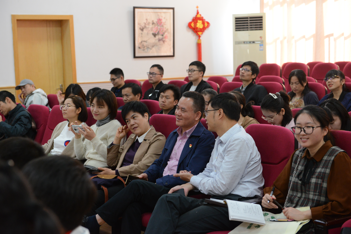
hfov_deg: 28.8
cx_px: 176
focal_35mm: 70
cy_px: 117
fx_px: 682
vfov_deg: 19.5
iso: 3200
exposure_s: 1/80
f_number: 4.5
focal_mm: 70
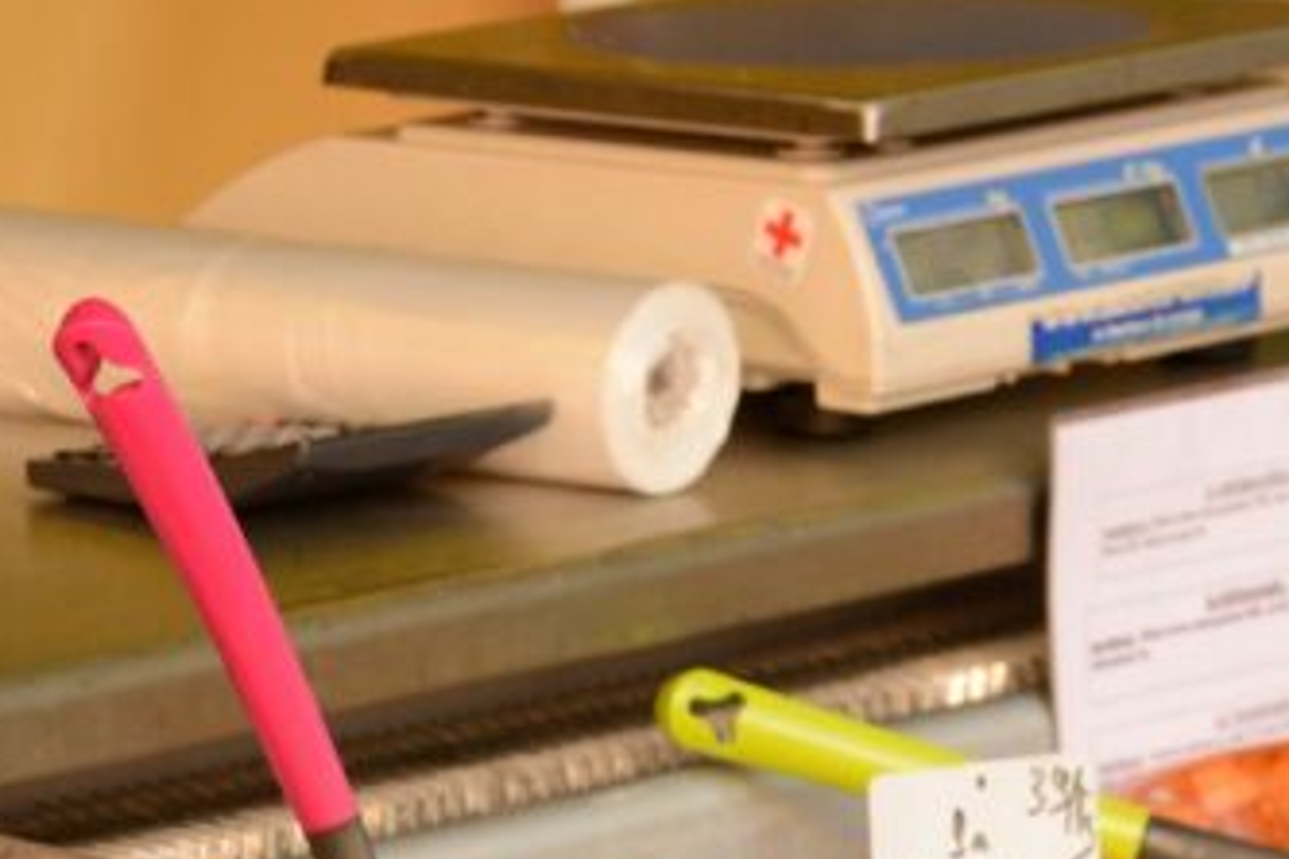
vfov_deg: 5.8
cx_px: -488
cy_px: 1265
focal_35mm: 233
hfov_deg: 8.7
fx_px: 8342
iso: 400
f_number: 6.3
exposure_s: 1/60
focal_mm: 48
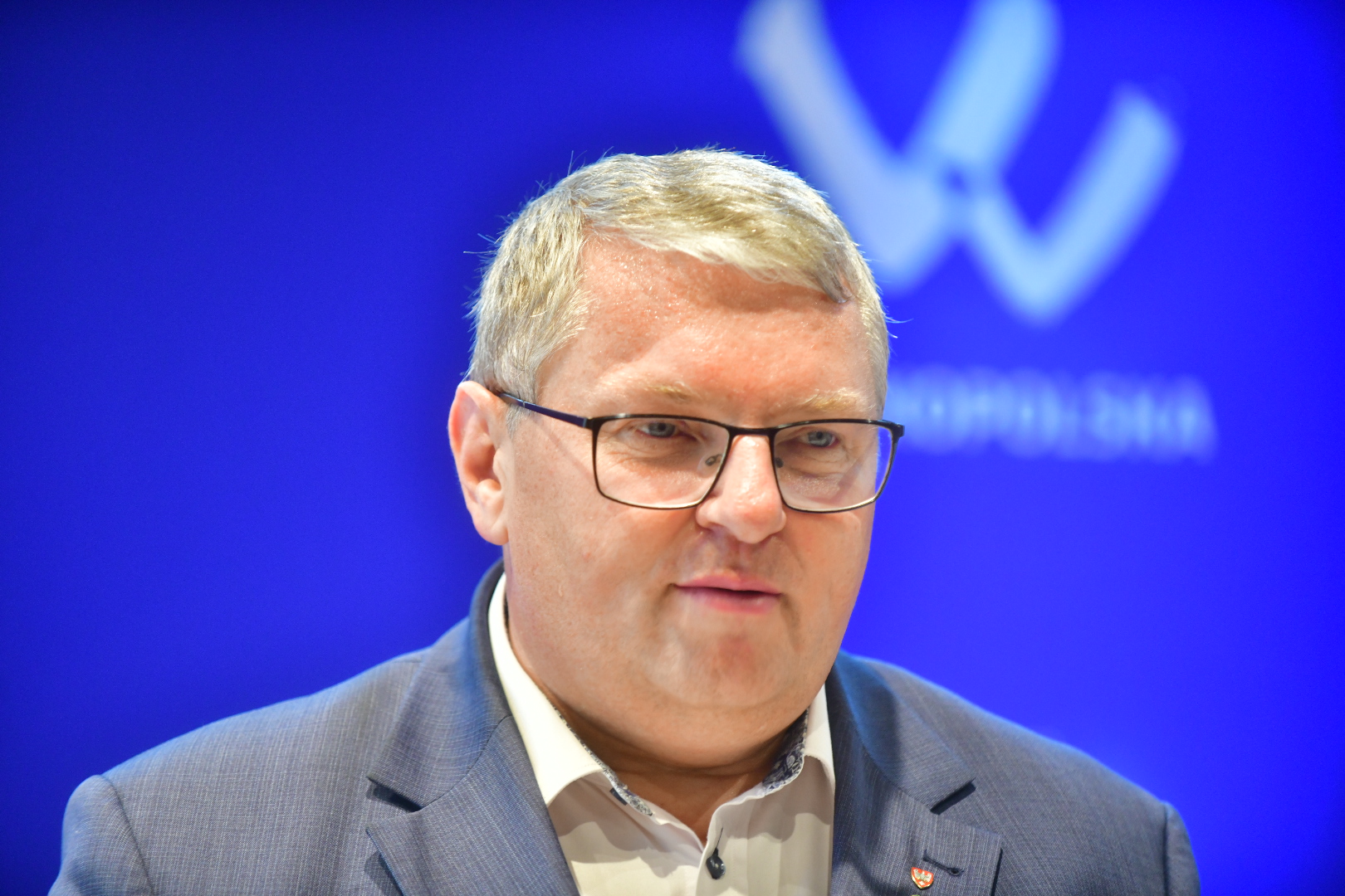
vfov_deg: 8.9
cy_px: 448
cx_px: 672
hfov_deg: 13.2
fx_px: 5791
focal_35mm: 155
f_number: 2.8
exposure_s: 1/80
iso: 1250
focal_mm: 155
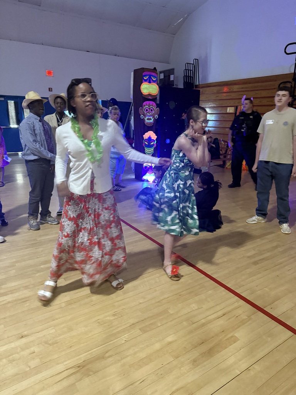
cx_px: 148
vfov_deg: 71.6
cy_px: 198
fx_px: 274
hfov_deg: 56.8
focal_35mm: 24
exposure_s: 1/30
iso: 1250
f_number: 1.78
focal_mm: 6.76
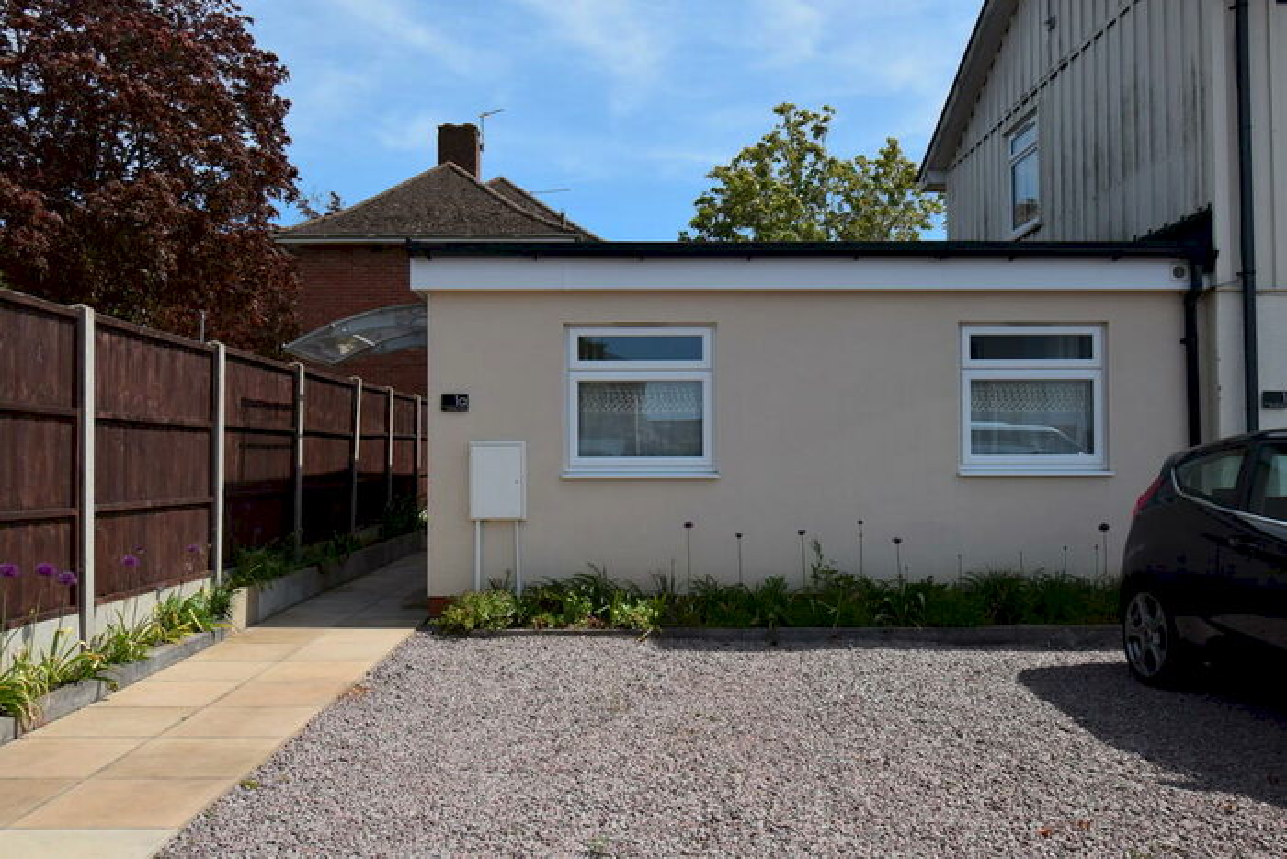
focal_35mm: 30
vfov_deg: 43.6
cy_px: 430
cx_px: 644
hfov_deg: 61.9
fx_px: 1073
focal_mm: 20
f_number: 10
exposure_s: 1/400
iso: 200
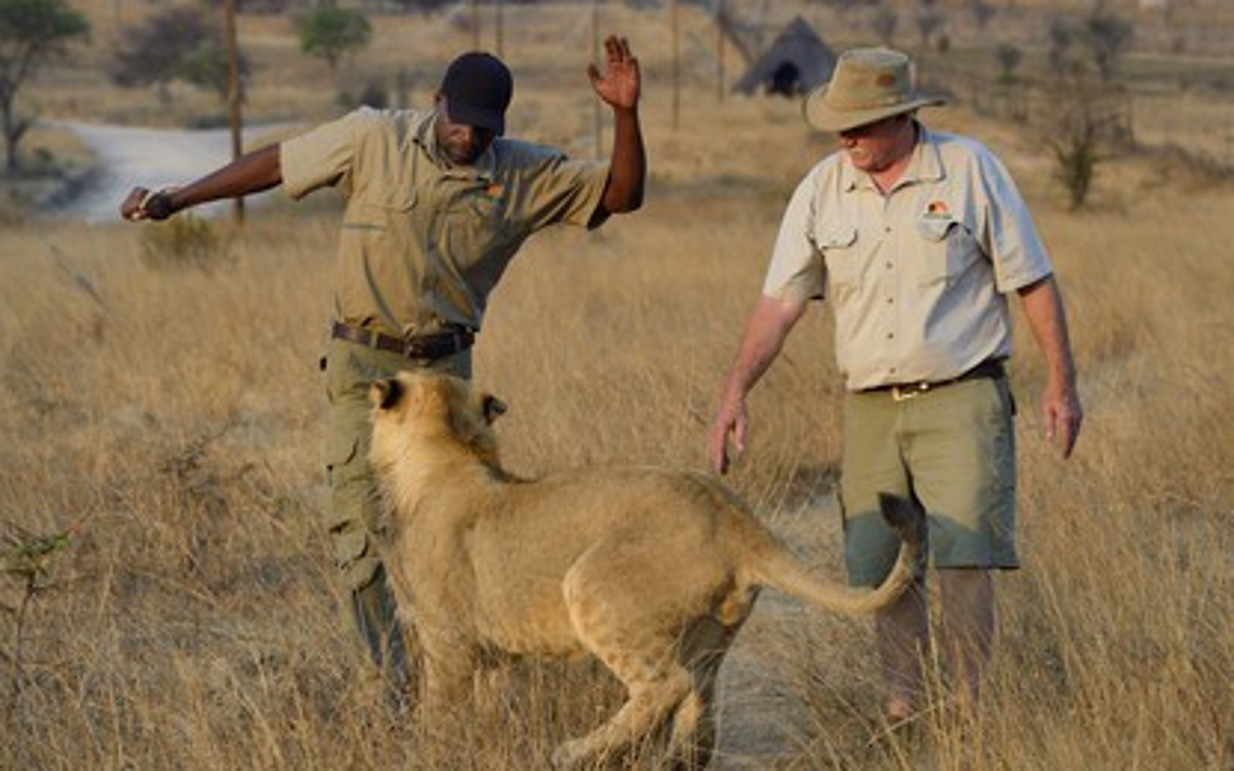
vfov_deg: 7.5
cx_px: 614
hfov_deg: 12.0
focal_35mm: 175
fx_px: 5885
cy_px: 400
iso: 400
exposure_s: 1/400
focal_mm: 170
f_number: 9
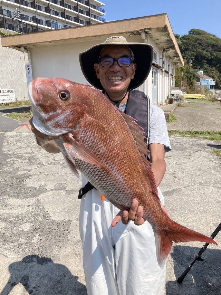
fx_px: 238
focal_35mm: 28
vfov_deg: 63.5
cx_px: 110
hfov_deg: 49.7
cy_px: 148
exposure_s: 1/1567
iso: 20
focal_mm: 3.99
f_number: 1.8
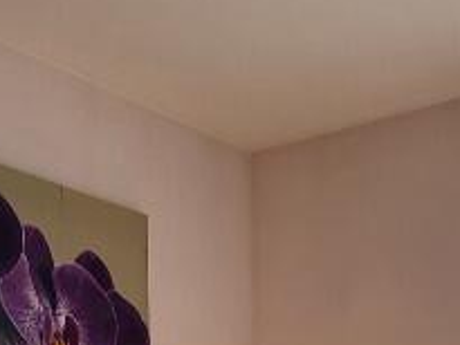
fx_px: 864
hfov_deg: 29.5
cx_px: 323
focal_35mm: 65
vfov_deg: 17.9
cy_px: 630
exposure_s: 1/50
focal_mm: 1.74
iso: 40
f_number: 2.2
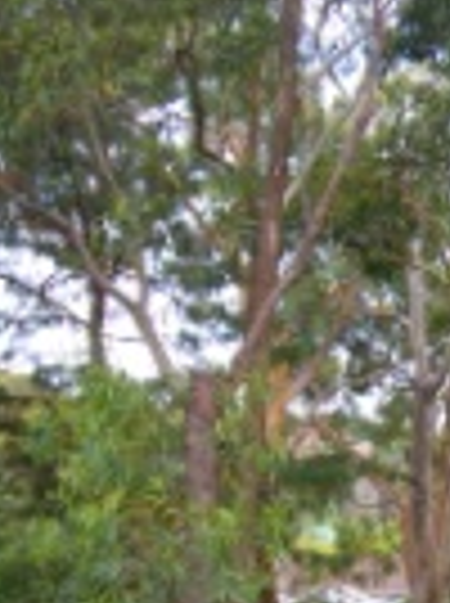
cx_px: 616
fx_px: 1009
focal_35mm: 58
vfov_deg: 32.2
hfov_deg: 22.1
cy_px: 500
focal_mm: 12
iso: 125
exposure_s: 1/125
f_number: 5.6
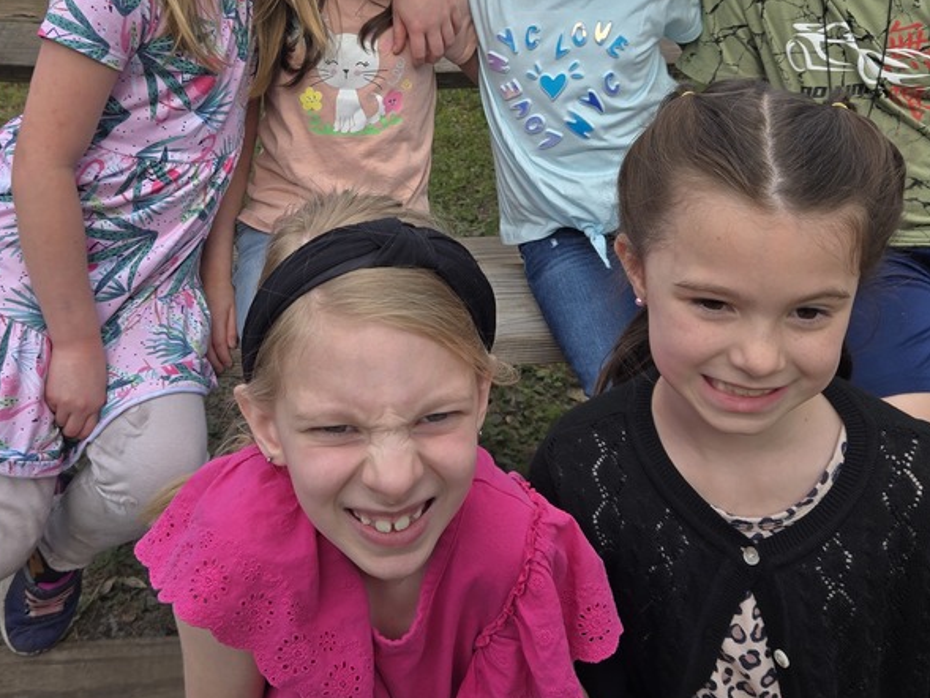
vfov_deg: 35.3
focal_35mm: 40
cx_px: 434
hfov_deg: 46.8
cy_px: 185
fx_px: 1075
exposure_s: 1/1011
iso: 25
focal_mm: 5.4
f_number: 1.8
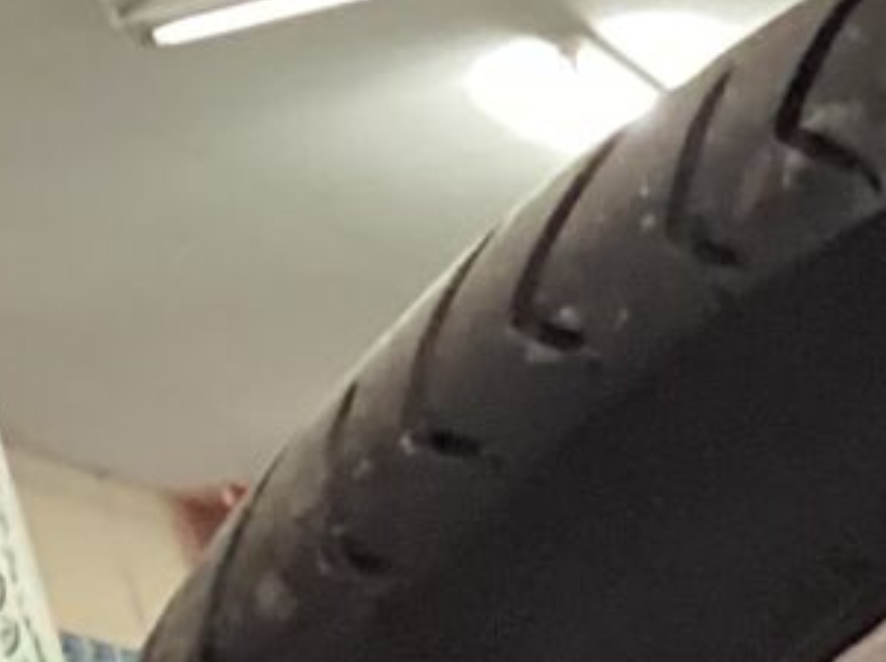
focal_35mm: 198
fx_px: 5062
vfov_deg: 6.9
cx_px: 2181
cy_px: 1815
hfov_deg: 9.0
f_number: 2.4
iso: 250
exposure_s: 1/40
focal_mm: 3.3
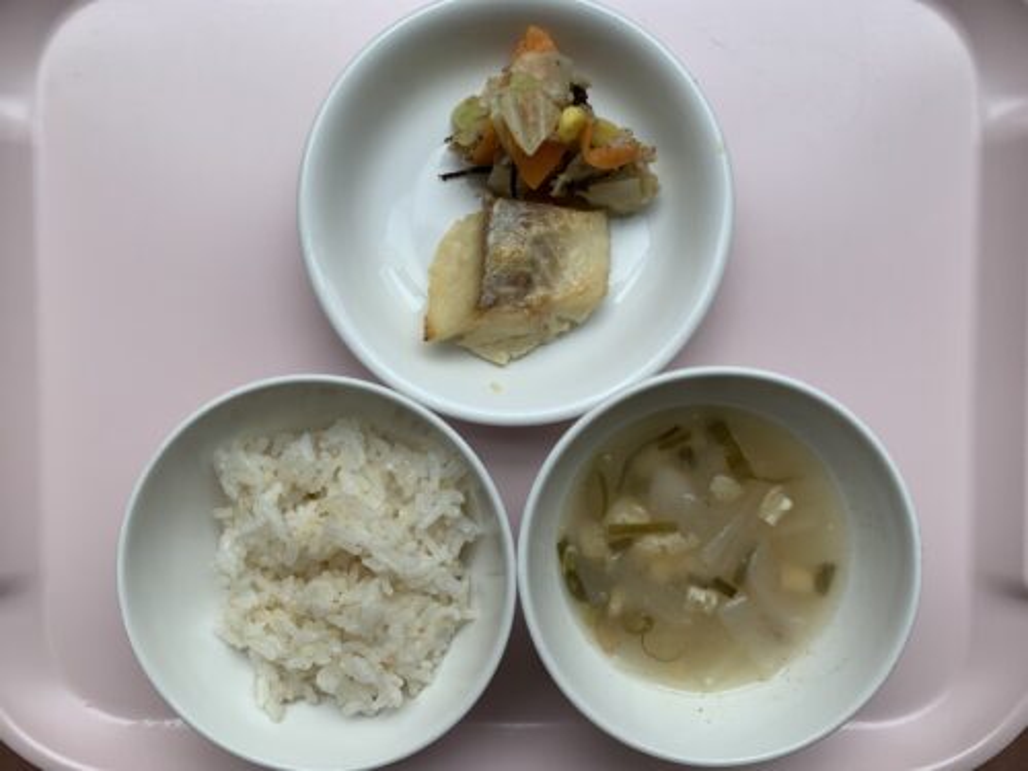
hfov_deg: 67.3
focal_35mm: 26
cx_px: 514
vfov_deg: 53.1
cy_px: 386
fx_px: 772
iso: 25
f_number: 1.8
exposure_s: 1/616
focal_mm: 4.25
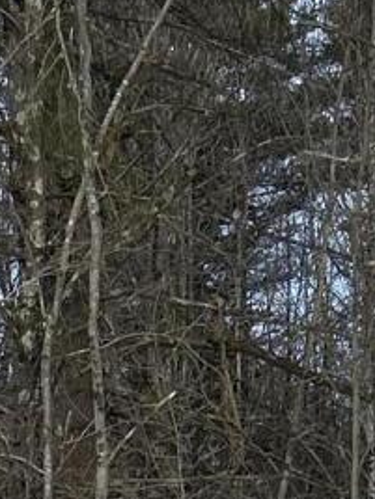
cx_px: -43
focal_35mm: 194
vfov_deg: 9.6
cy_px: 974
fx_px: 2802
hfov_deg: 7.6
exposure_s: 1/2404
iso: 50
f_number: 1.5
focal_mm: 5.7
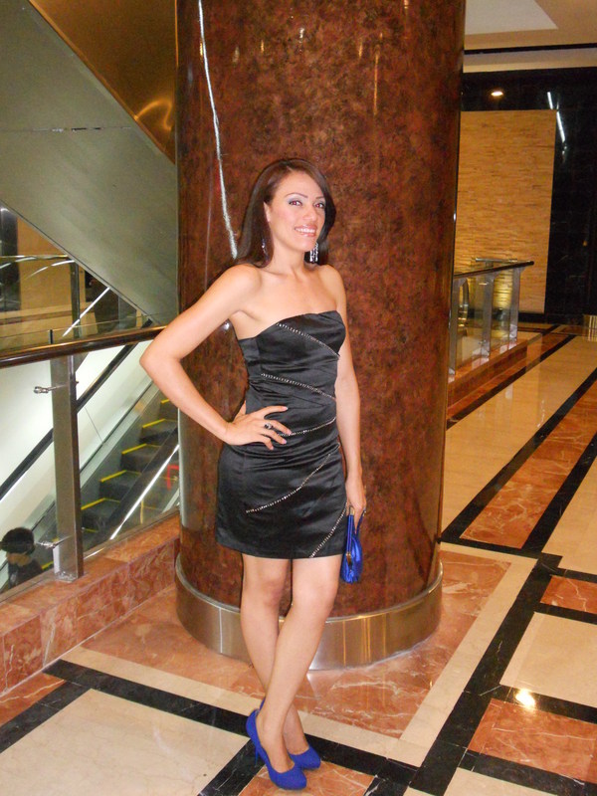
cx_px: 298
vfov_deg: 49.0
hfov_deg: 37.7
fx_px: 874
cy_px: 398
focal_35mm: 38
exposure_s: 1/30
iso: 1000
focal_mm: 6.9
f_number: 3.9
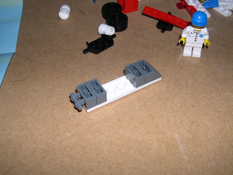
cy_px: 88
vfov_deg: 37.7
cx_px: 116
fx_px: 256
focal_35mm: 38
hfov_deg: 49.0
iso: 100
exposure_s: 1/60
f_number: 7.6
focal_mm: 8
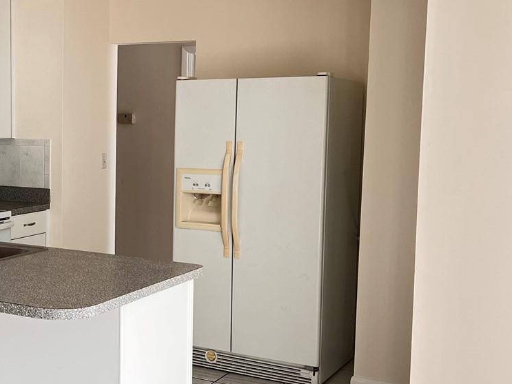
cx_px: 76
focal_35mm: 56
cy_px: 204
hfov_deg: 33.0
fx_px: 828
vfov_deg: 26.1
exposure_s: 1/121
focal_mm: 5.7
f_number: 1.5
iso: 100
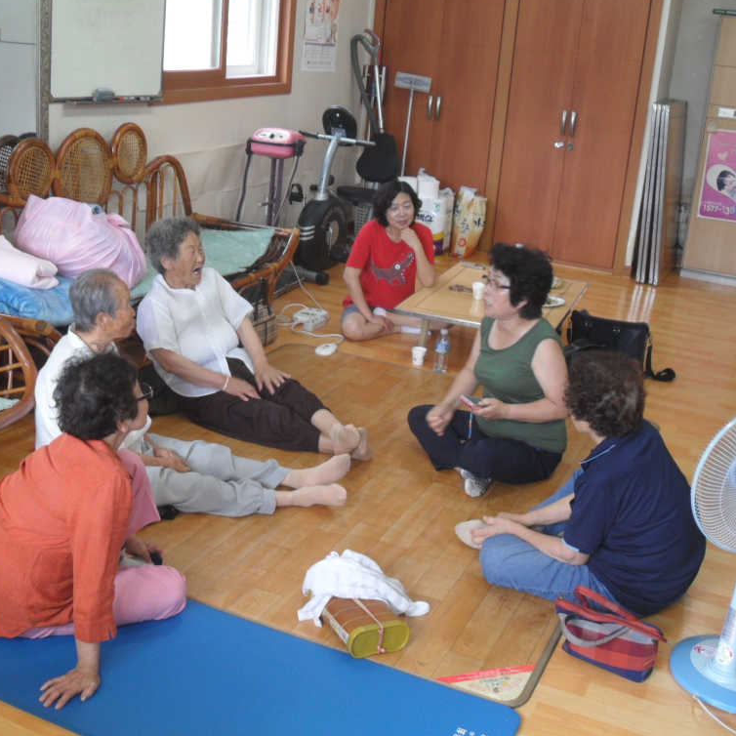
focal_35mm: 42
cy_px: 362
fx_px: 1010
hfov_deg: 40.0
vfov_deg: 40.0
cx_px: 347
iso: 100
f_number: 2.8
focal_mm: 6.2
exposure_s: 1/30
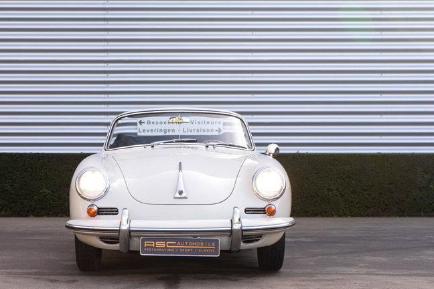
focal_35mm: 83
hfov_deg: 24.4
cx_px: 177
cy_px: 151
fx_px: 1001
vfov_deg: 16.5
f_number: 5.6
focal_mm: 70
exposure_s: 1/40
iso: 64
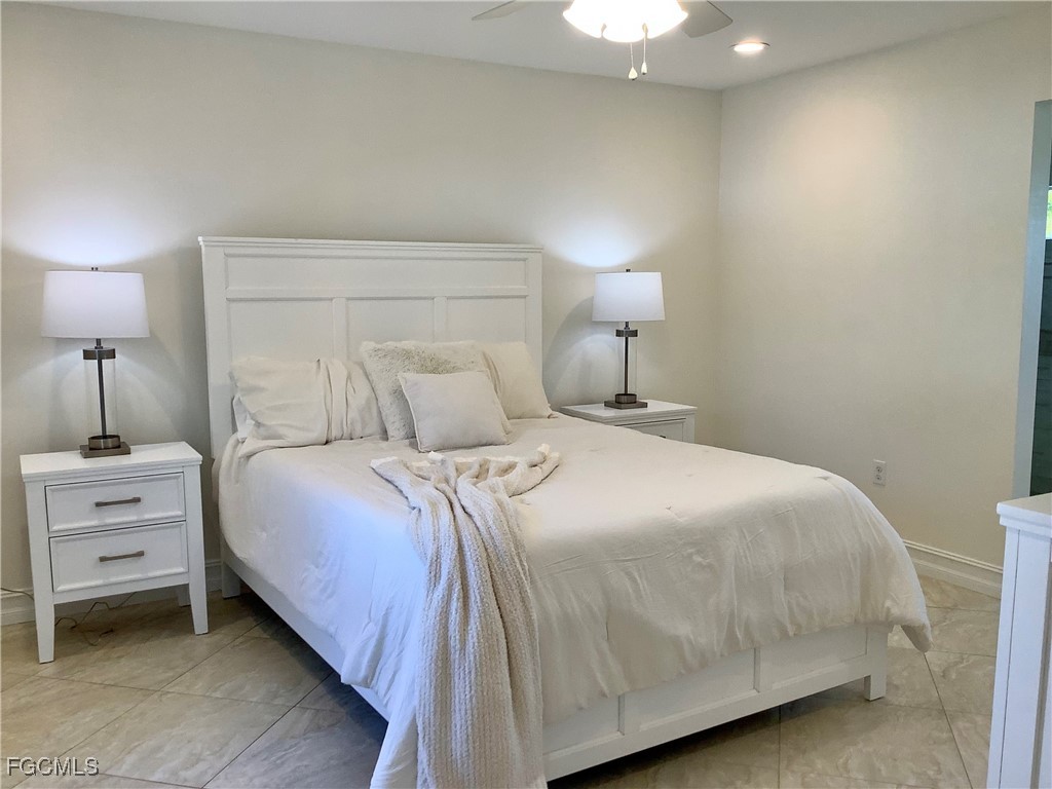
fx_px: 942
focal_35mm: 31
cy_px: 394
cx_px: 526
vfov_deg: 45.4
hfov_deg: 58.4
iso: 40
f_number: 2.4
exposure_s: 1/120
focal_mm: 3.3
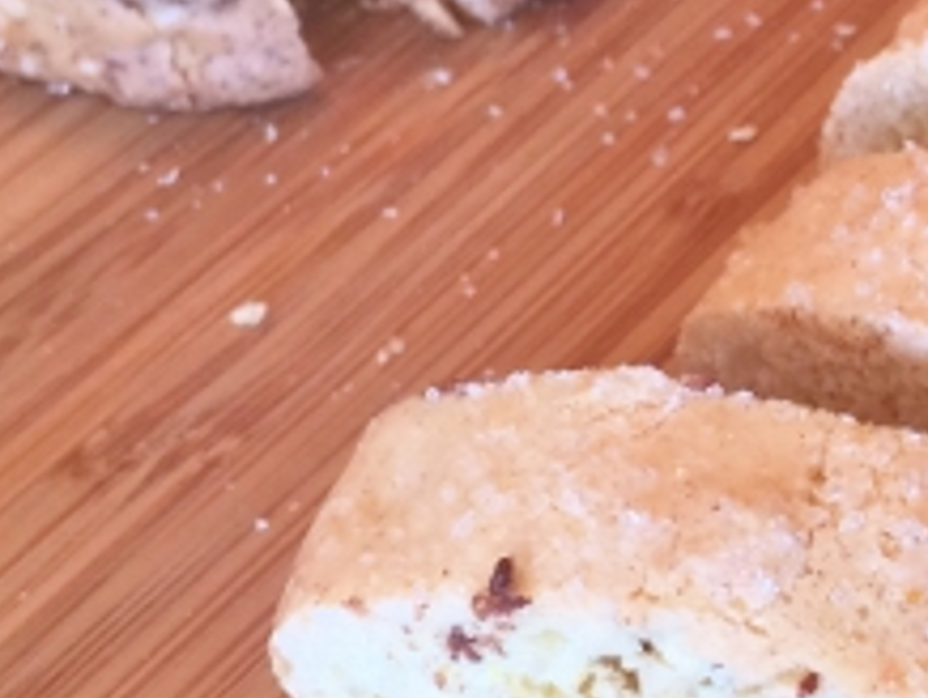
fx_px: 2281
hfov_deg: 21.2
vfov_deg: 17.3
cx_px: 1154
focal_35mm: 85
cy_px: 140
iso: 40
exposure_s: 1/40
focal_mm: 4.15
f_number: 2.2
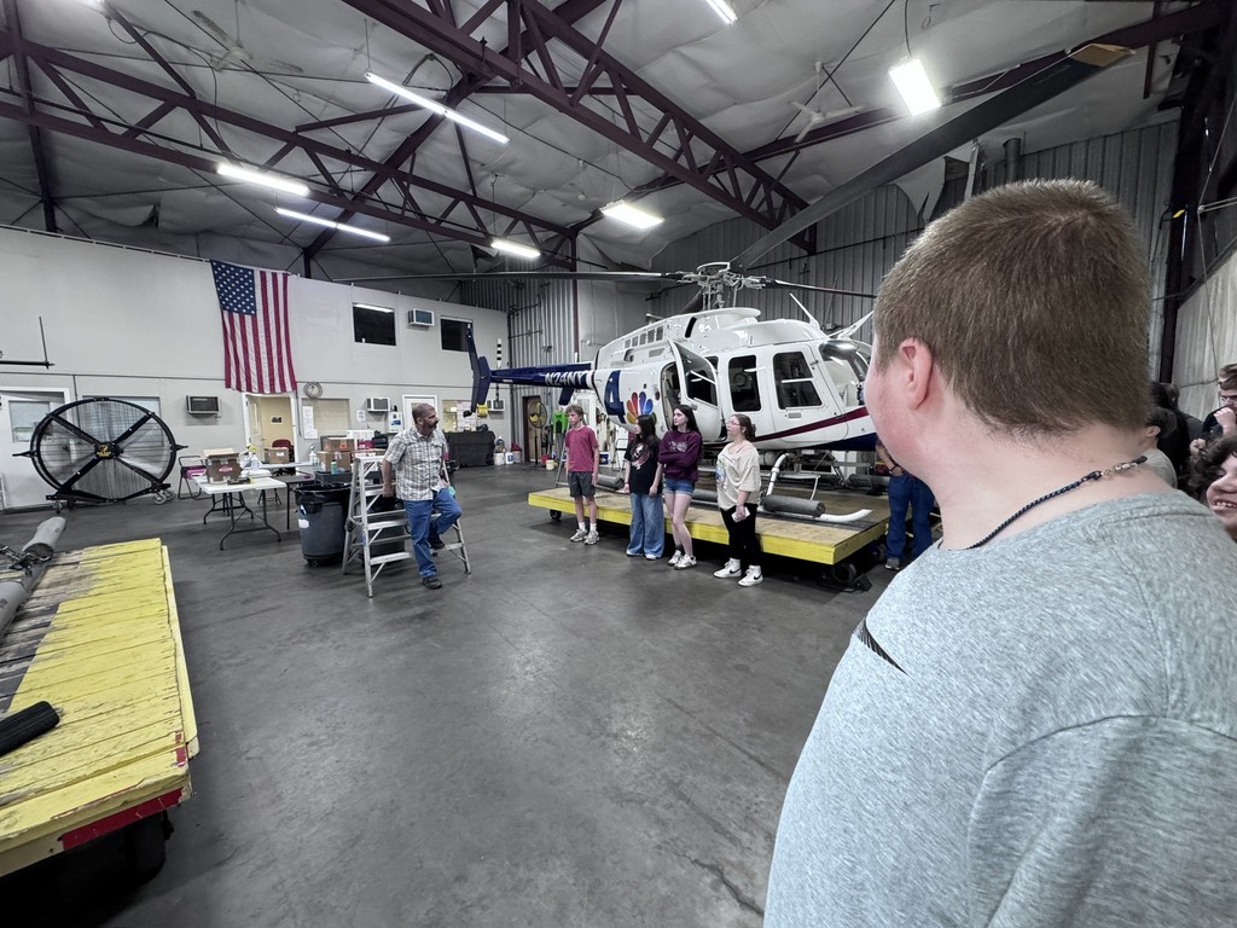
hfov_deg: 102.1
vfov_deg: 85.7
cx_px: 618
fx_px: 500
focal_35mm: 14
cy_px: 464
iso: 320
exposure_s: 1/120
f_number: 2.2
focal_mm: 2.22
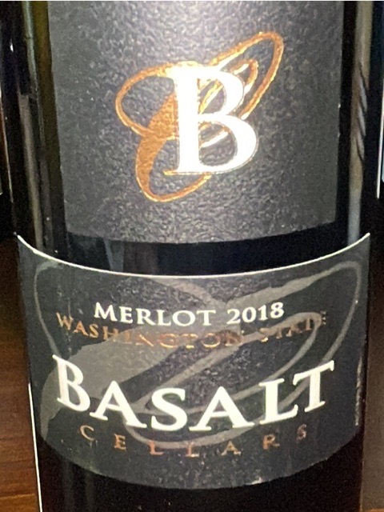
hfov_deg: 46.8
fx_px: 444
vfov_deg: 60.0
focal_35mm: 30
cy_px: 256
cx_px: 192
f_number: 2.4
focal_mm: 1.54
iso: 640
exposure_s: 1/40
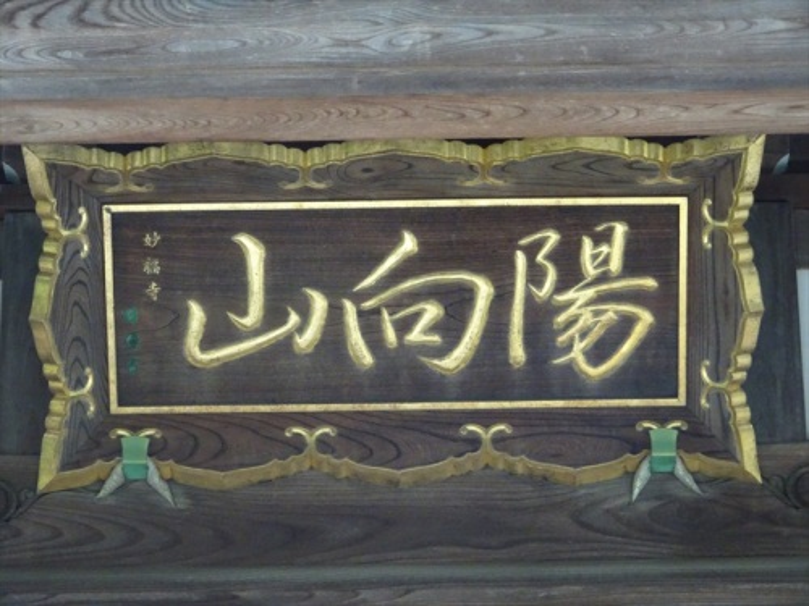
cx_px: 404
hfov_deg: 13.5
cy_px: 303
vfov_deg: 10.2
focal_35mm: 146
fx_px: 3412
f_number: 5.6
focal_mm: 24.99
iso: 1250
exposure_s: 1/160
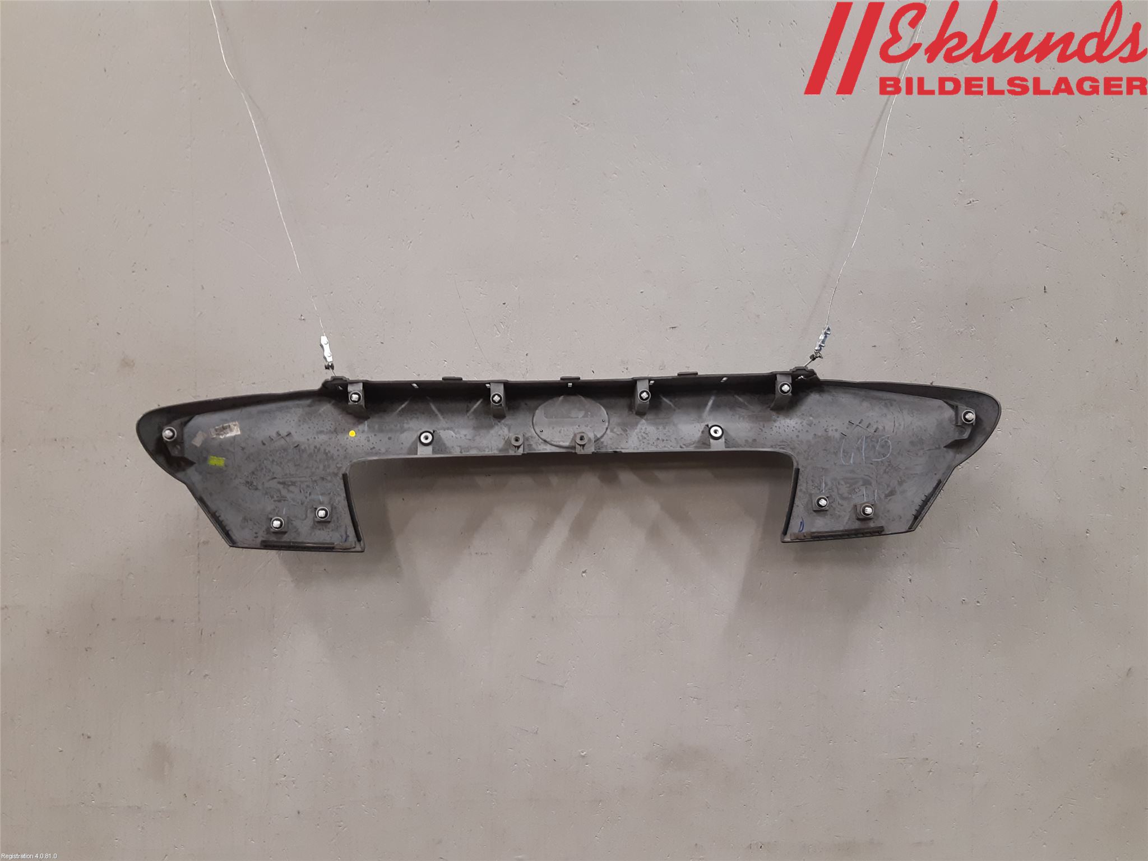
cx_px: 574
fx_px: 862
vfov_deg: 53.1
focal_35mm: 26
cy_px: 430
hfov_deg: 67.3
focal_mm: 3.93
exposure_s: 1/50
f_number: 1.7
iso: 160
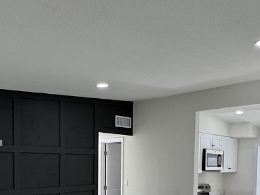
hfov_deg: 47.8
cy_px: 180
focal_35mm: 39
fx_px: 293
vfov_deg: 34.5
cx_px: 121
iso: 100
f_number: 2.2
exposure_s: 1/120
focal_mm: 2.22
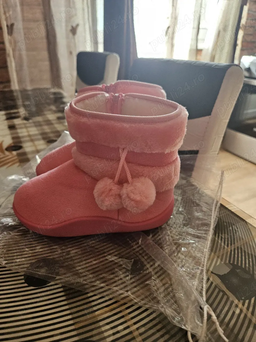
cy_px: 171
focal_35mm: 23
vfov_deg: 73.9
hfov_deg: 58.9
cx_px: 128
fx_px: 227
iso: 250
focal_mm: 5.4
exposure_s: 1/101
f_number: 1.8
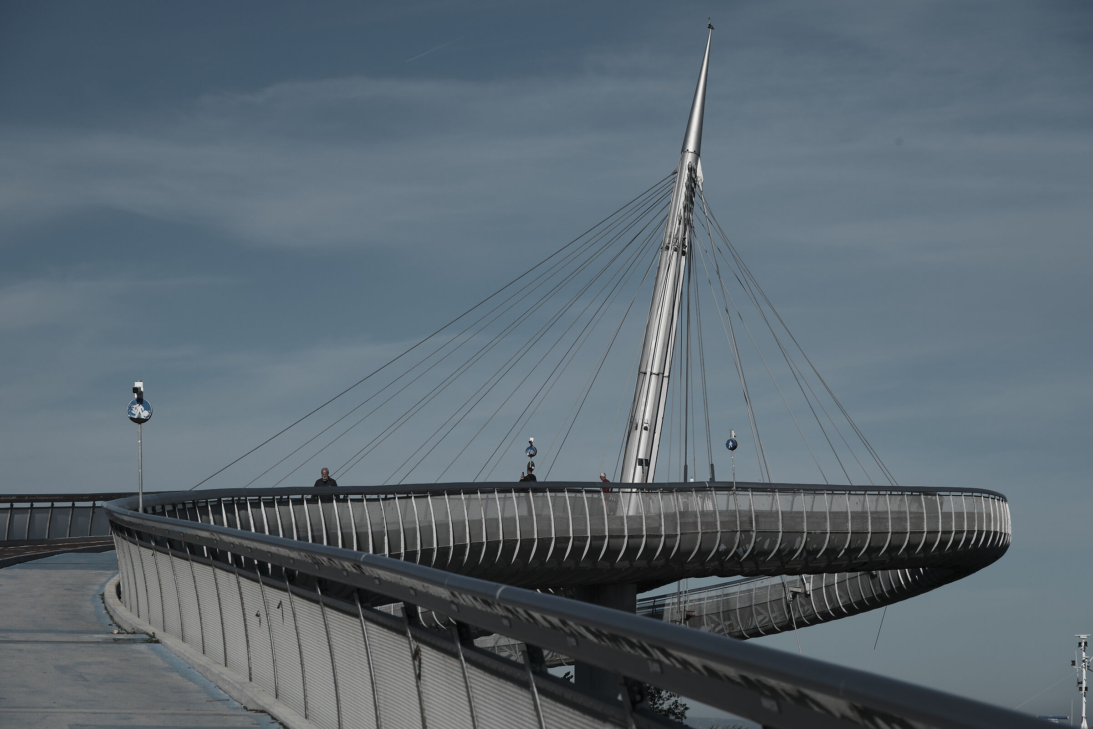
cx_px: 546
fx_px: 3188
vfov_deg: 13.0
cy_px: 364
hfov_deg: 19.5
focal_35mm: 105
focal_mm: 70
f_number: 8
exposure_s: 1/1000
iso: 125
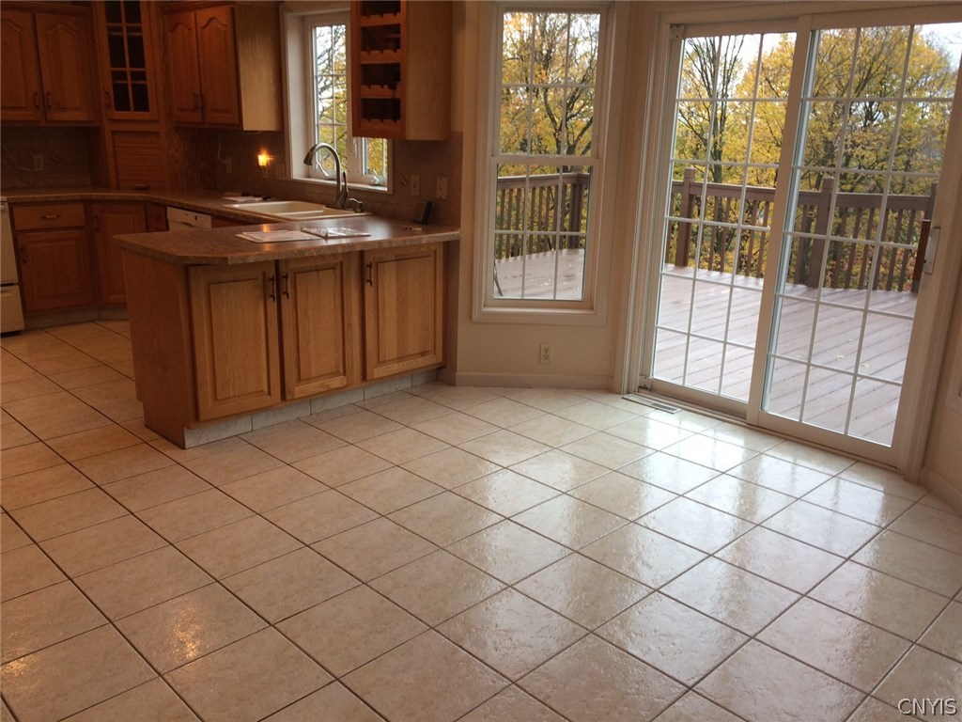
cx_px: 481
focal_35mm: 29
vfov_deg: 48.2
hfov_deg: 61.7
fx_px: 806
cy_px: 361
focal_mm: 4.15
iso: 50
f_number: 2.2
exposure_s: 1/60
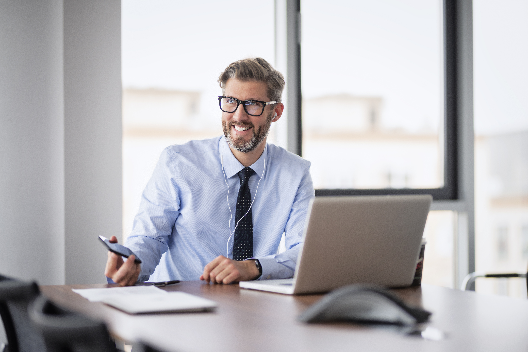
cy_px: 176
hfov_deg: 23.9
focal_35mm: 85
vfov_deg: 16.1
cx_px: 264
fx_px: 1247
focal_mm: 85
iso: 320
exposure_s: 1/250
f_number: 1.4
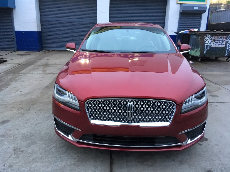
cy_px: 86
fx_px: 193
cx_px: 115
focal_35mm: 29
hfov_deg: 61.7
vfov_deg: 48.2
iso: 200
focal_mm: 4.15
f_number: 2.2
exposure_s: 1/30
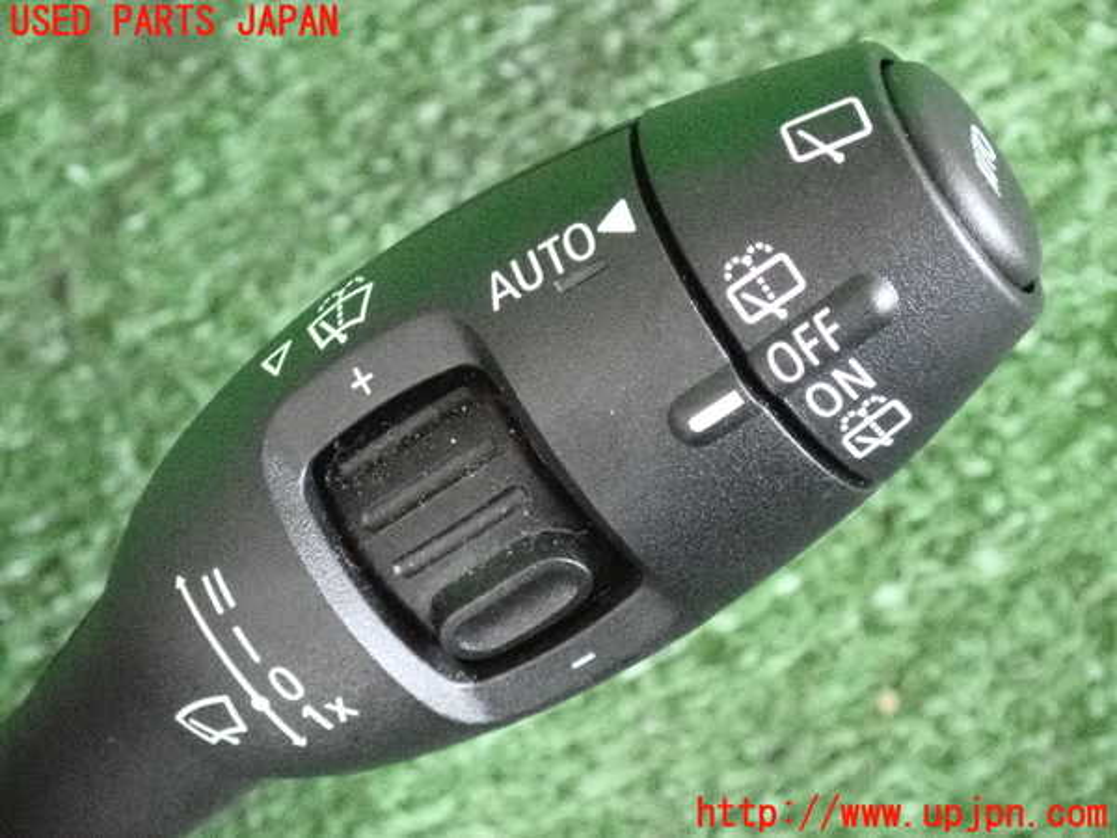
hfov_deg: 19.6
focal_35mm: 100
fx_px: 3227
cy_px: 419
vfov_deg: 14.8
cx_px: 558
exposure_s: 1/125
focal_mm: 18
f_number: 4.9
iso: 8000
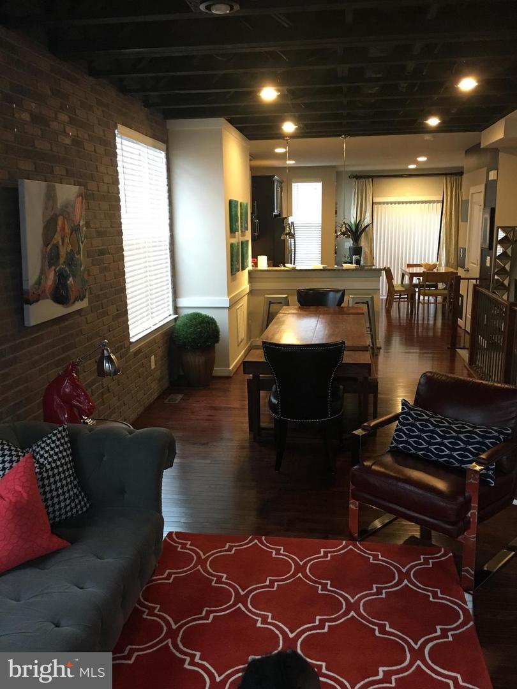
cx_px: 258
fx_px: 577
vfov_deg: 61.7
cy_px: 344
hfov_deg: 48.2
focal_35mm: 29
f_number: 2.2
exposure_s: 1/20
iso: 200
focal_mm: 4.15
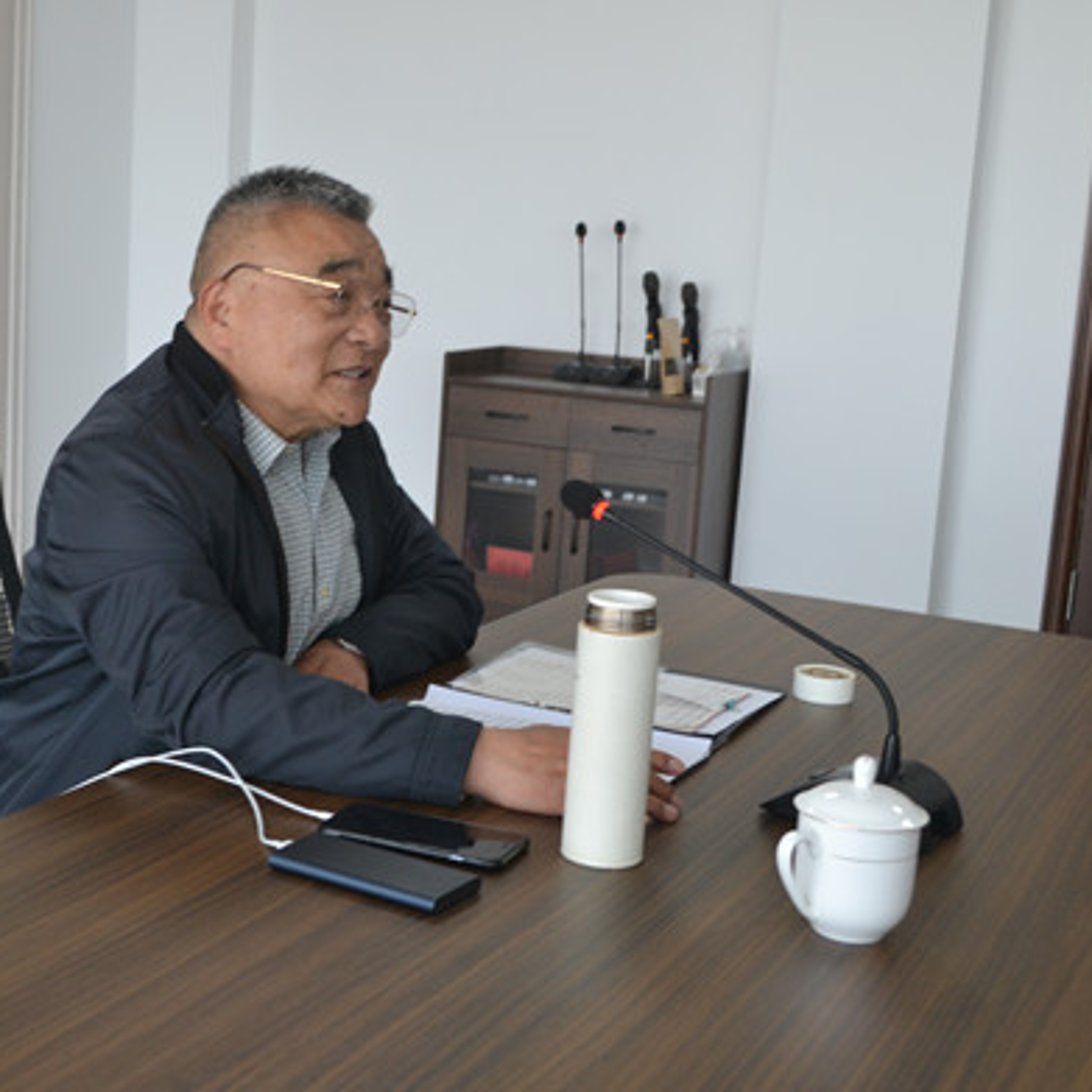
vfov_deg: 31.6
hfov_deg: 31.3
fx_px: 1927
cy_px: 547
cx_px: 344
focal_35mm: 54
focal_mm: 28
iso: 400
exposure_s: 1/30
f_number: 5.6
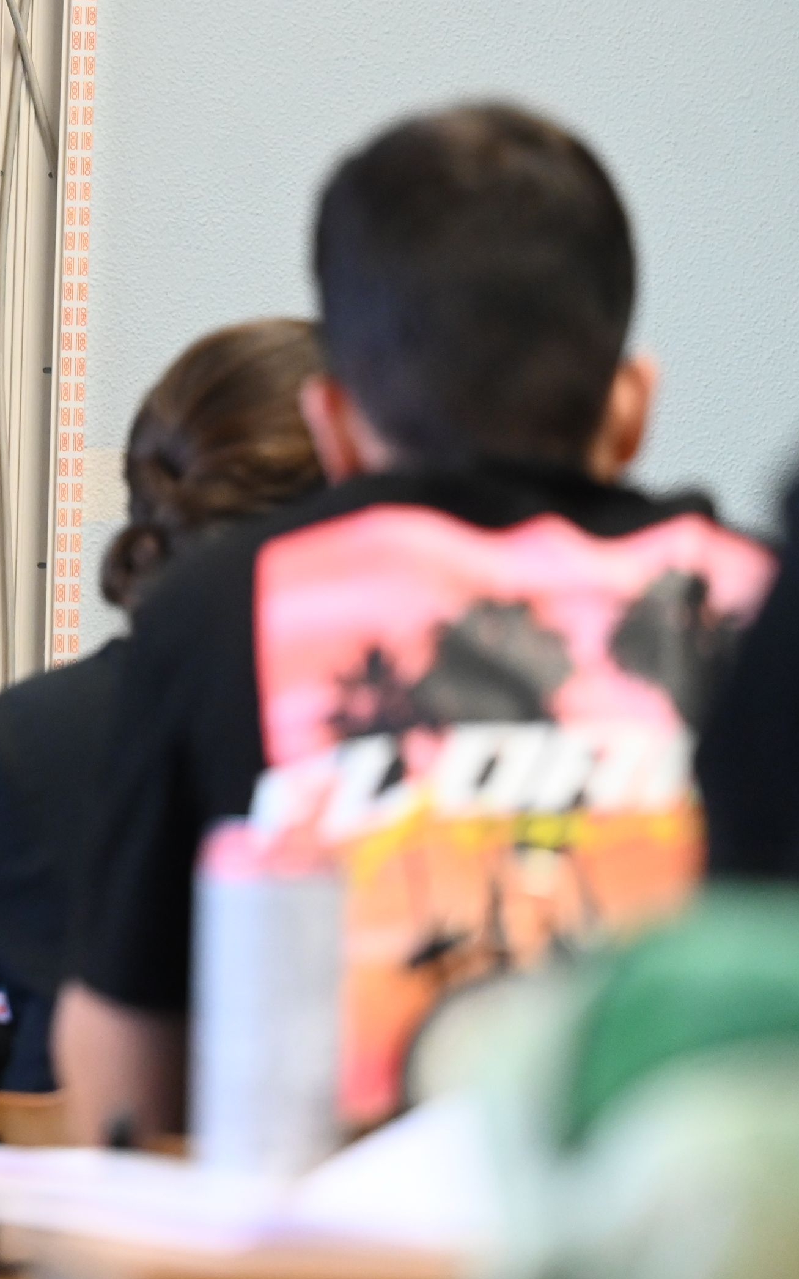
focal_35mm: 214
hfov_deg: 6.0
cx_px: -543
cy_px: 510
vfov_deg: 9.8
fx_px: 7455
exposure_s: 1/320
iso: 3200
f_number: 2.8
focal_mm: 97
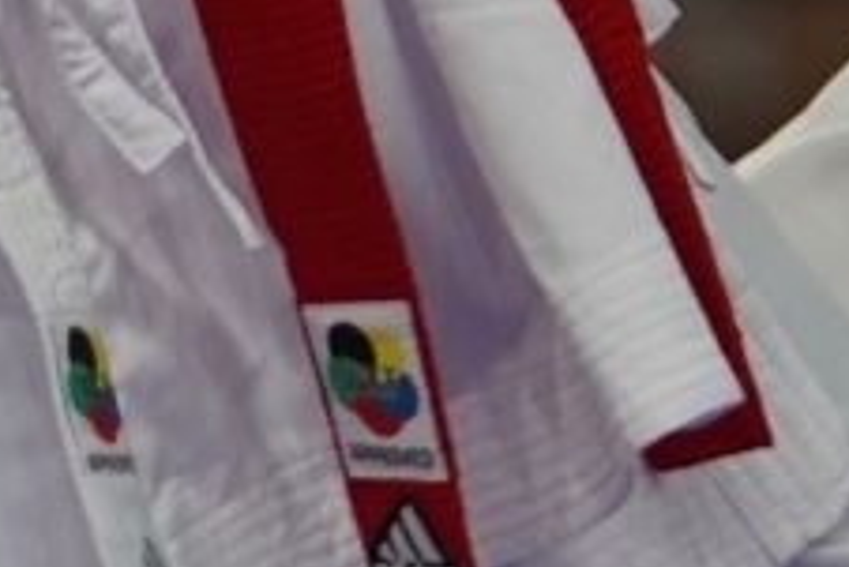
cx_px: 1544
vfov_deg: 0.8
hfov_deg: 1.3
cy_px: -1566
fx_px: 38299
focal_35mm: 1623
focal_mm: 136
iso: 1000
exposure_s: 1/1000
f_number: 2.8
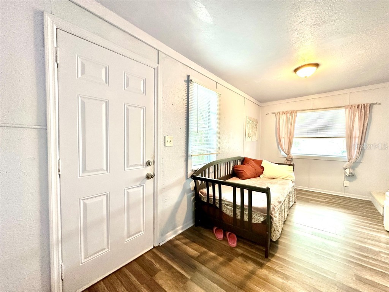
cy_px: 146
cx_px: 194
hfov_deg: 102.1
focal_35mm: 14
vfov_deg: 85.7
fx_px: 157
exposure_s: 1/60
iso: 320
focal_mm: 2.22
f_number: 2.2
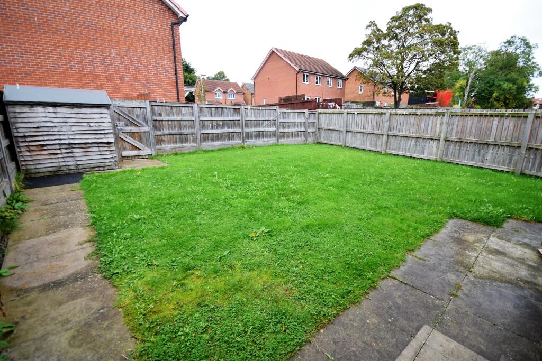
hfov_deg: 95.0
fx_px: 248
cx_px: 271
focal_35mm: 16
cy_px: 180
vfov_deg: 72.1
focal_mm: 11
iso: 400
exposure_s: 1/125
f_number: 5.6
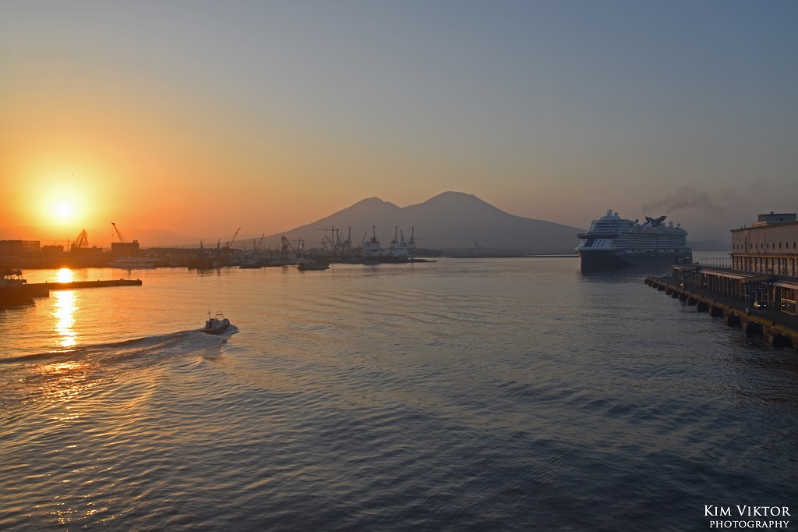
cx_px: 399
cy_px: 266
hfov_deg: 59.5
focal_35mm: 32
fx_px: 698
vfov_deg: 41.7
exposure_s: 1/400
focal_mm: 21
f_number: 10
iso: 200
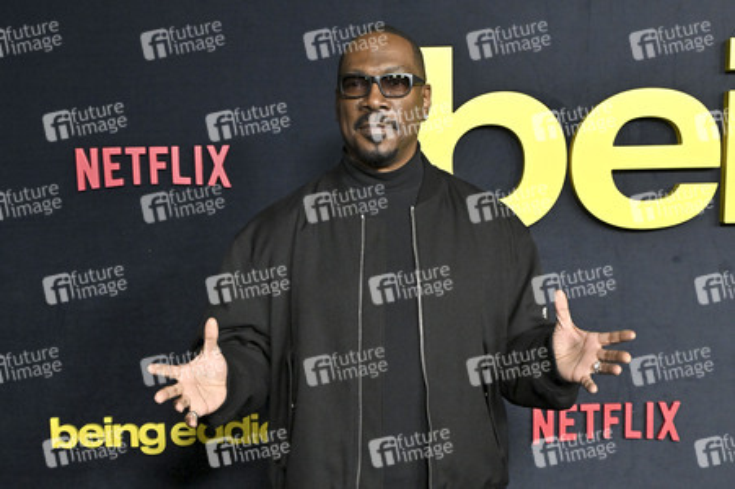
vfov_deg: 35.0
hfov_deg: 50.7
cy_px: 244
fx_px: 775
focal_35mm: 38
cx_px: 368
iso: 2500
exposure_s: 1/320
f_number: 5.6
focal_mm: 38
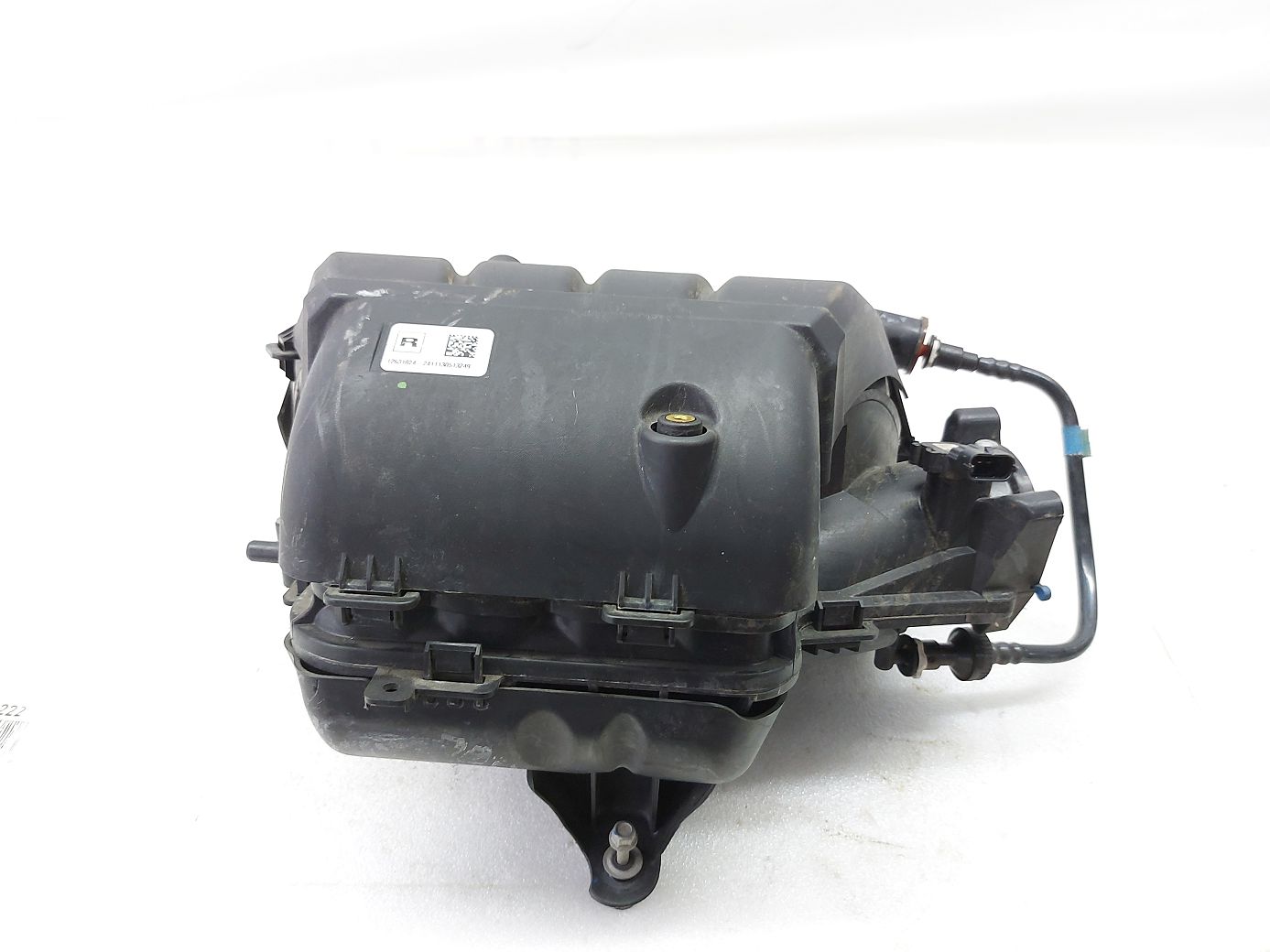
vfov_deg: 56.8
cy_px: 476
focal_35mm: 24
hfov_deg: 71.6
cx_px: 635
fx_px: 880
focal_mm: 5.23
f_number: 1.8
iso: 200
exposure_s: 1/50
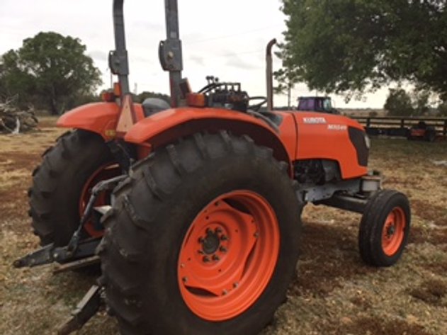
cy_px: 168
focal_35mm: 31
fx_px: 400
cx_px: 224
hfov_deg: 58.4
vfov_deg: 45.4
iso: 40
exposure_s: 1/120
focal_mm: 3.3
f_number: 2.4
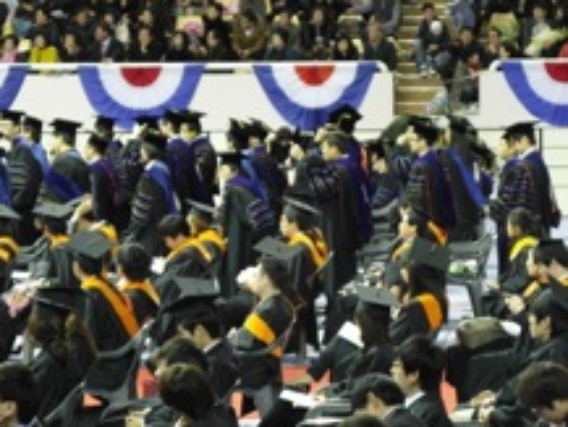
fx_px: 2397
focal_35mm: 146
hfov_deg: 13.5
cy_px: 223
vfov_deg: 10.2
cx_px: 406
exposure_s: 1/30
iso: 200
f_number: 2.4
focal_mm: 15.6
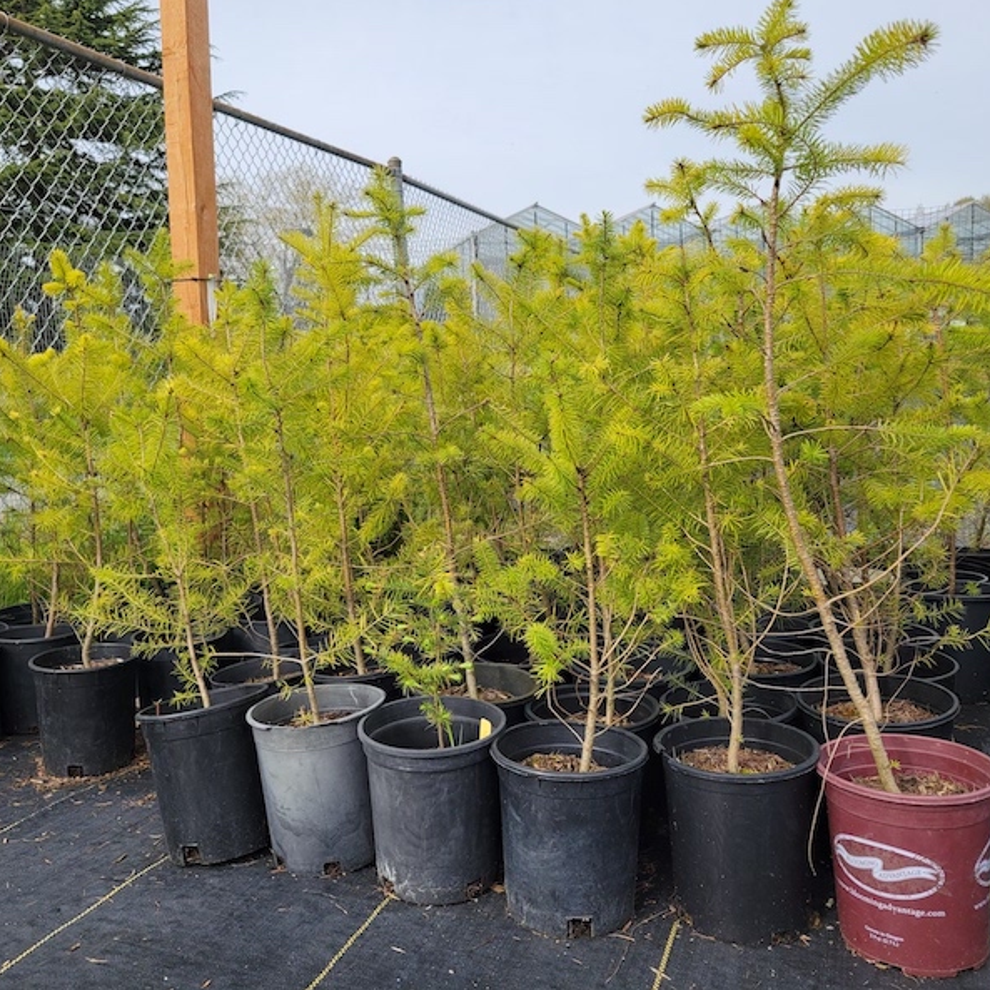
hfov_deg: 52.5
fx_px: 1003
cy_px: 492
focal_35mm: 31
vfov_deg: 52.5
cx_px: 449
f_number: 1.8
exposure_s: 1/1465
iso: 40
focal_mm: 5.4
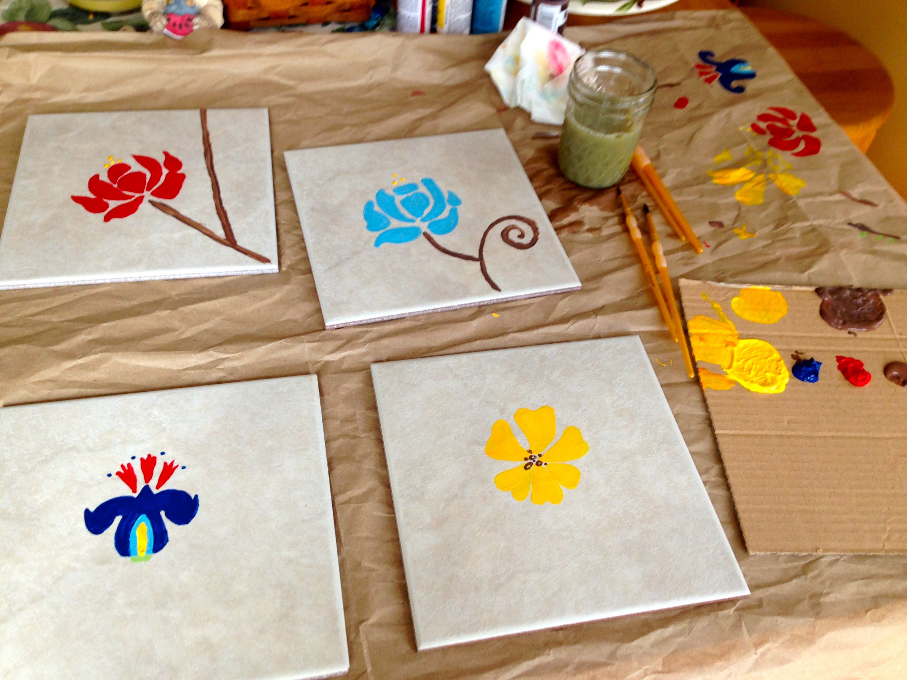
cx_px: 454
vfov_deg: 42.9
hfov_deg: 55.4
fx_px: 865
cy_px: 340
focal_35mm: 33
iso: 50
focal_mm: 4.12
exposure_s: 1/30
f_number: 2.4
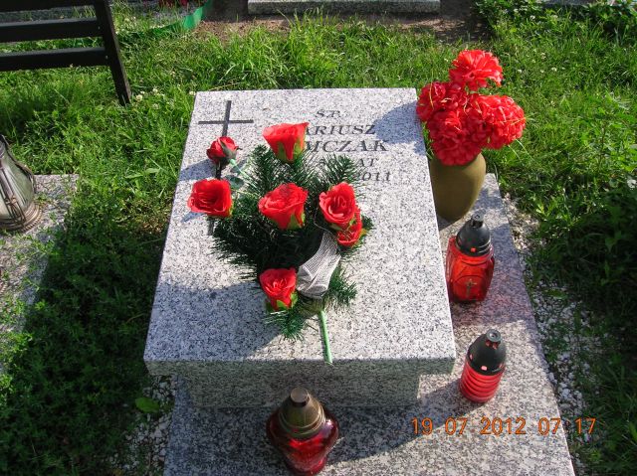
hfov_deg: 54.0
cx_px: 318
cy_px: 238
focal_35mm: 34
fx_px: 625
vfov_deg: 41.7
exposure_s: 1/230
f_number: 4.9
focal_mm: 5.7
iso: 50
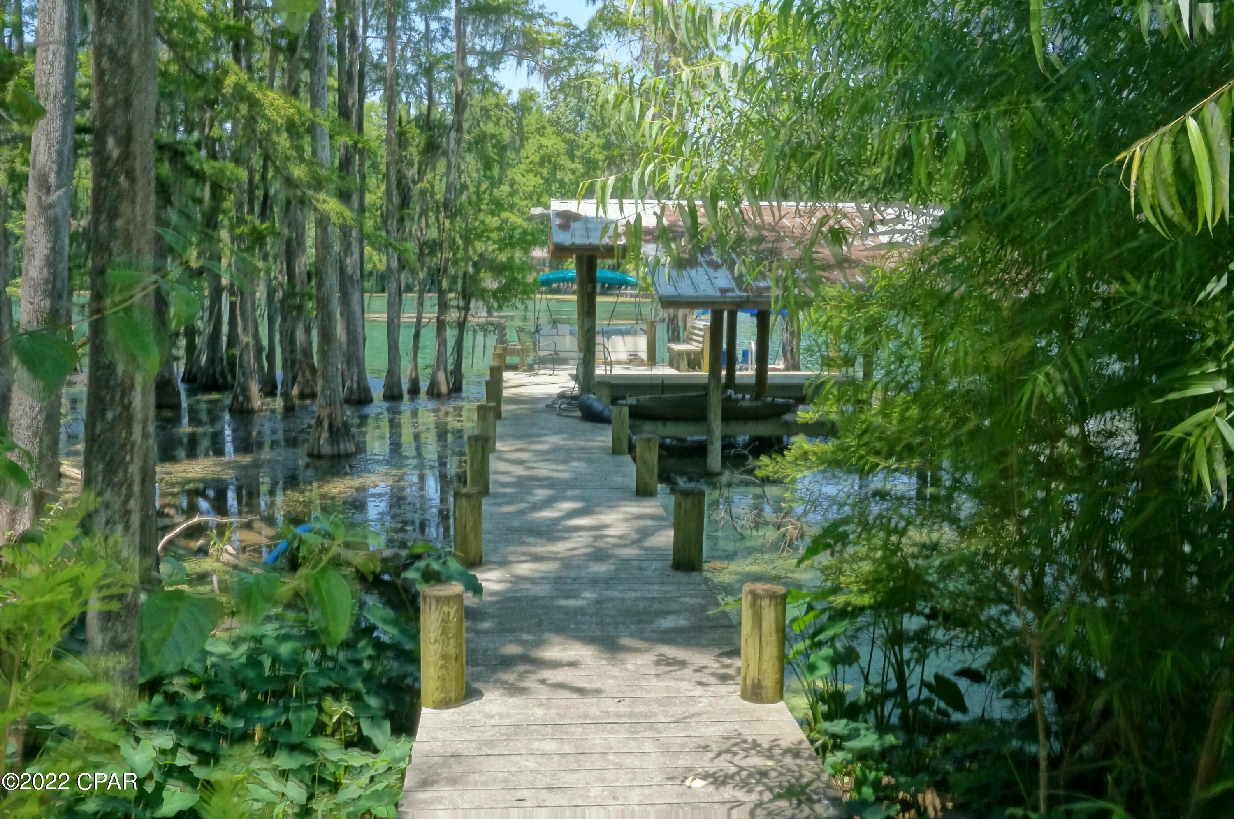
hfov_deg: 57.3
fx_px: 1130
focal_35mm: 33
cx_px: 617
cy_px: 410
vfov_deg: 39.9
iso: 3200
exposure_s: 1/400
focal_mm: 22
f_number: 16
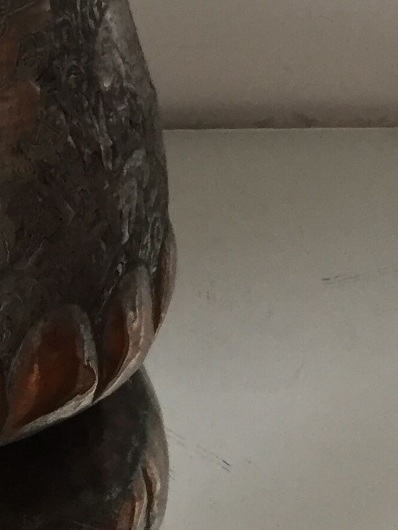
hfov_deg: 12.8
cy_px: -202
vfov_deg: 17.2
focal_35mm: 106
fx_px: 1625
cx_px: -298
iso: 64
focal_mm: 4.15
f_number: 2.2
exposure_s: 1/33
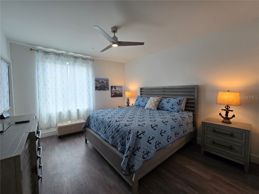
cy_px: 97
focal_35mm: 13
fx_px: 97
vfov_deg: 89.9
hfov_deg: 106.2
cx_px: 130
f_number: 2.2
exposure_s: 1/60
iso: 64
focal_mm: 2.2
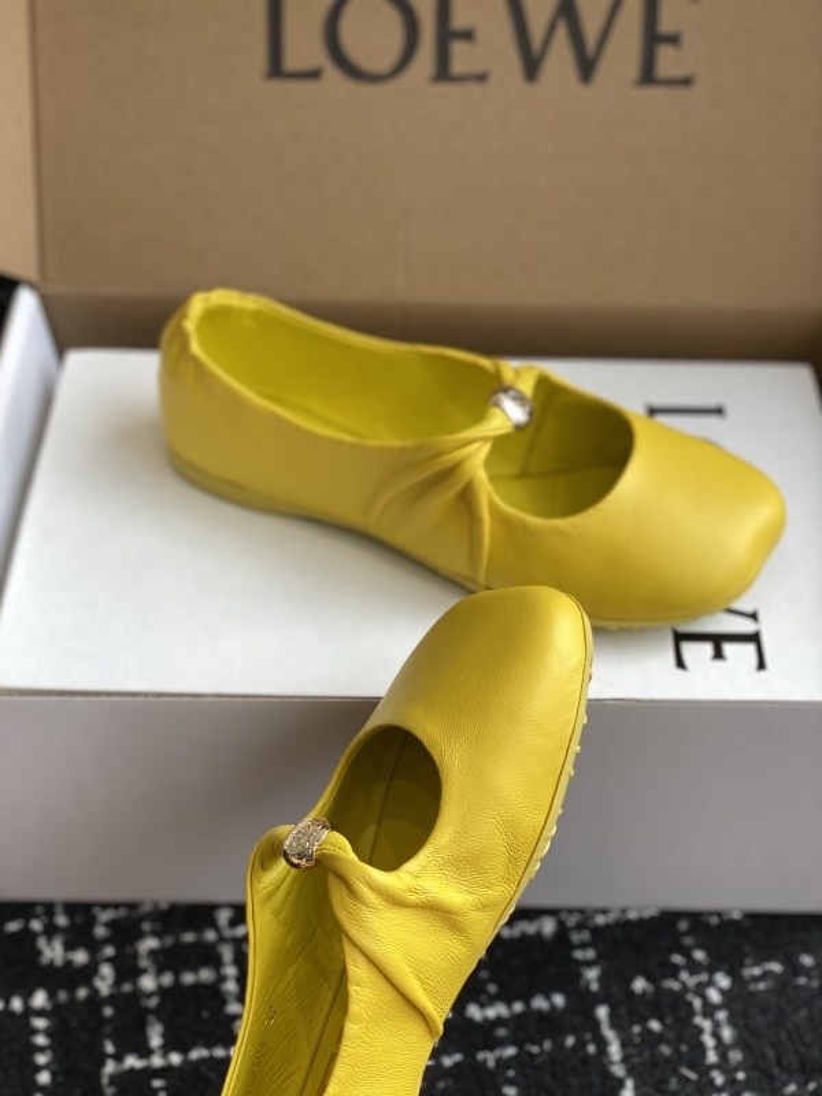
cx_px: 411
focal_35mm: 52
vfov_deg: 36.8
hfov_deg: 28.0
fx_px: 1646
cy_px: 548
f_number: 2
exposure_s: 1/214
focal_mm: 6
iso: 20
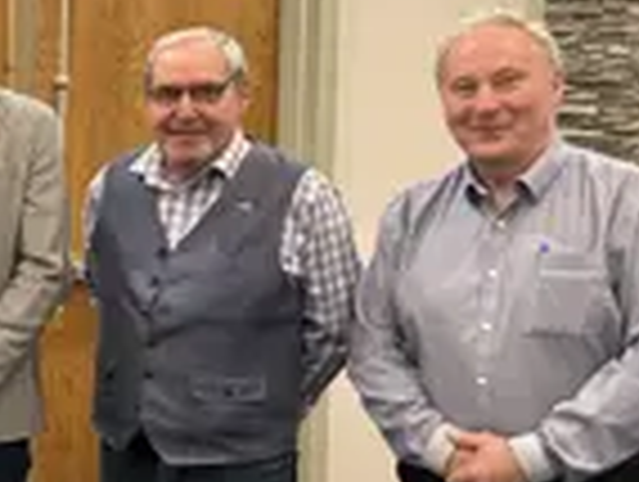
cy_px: 243
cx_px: -189
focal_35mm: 73
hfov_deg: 23.6
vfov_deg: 20.2
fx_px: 1350
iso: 500
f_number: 1.5
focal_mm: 5.7
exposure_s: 1/40
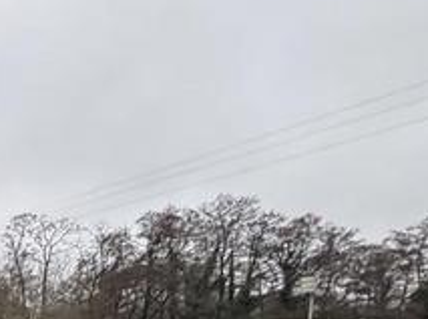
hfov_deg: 19.2
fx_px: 728
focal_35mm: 59
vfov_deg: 21.6
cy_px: 449
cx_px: -428
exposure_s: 1/99
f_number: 2.2
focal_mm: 2.22
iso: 125
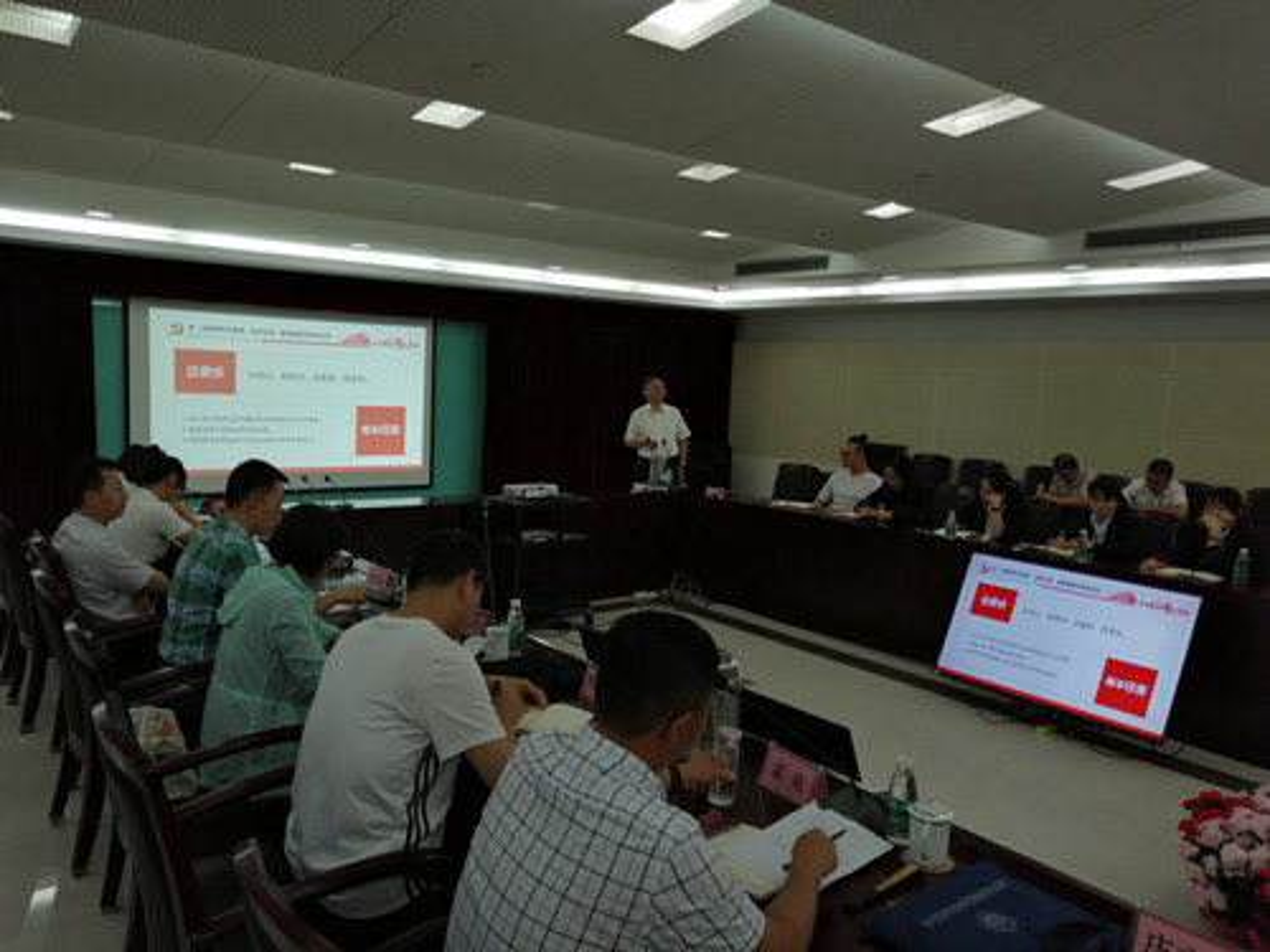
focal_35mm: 27
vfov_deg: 51.4
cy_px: 476
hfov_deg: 65.3
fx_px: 991
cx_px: 635
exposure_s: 1/50
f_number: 1.8
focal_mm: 3.88
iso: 64
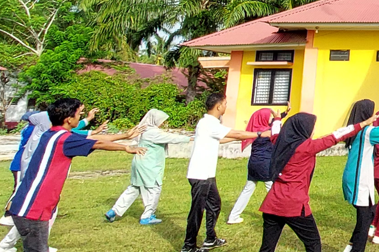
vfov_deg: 23.7
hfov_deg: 28.0
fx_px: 558
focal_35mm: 53
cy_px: -35
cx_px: 540
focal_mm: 1.42
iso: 64
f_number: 2.2
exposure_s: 1/576
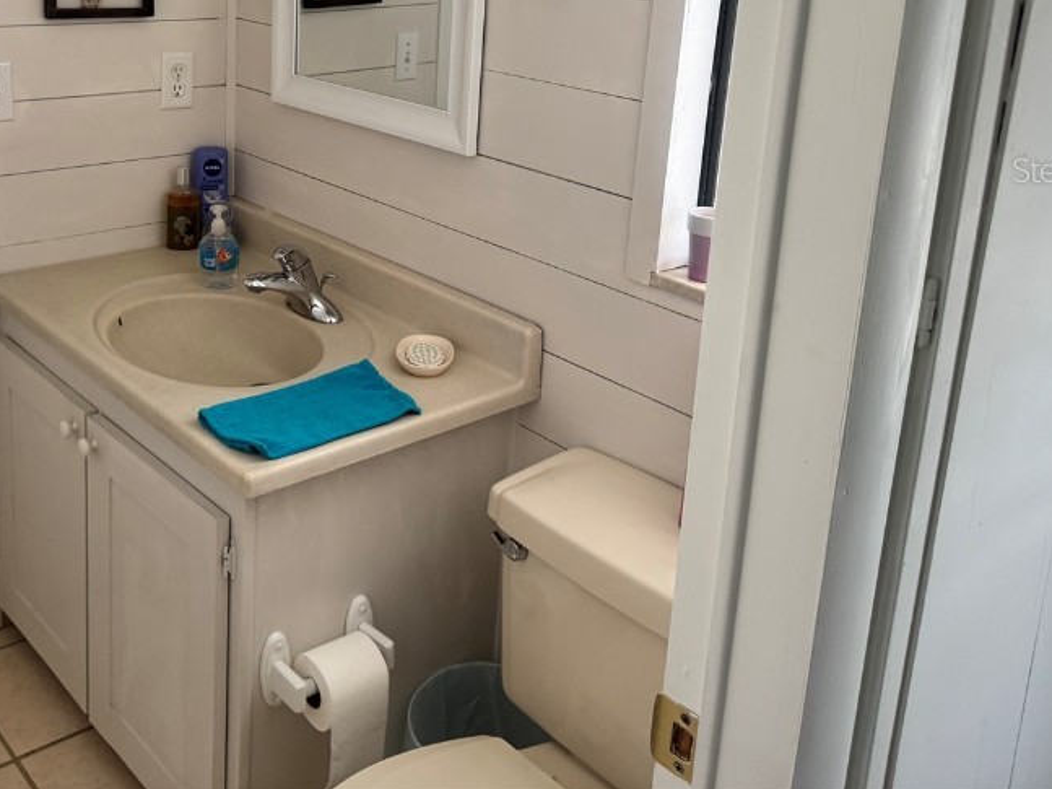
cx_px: 333
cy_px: 169
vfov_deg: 36.5
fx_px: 1155
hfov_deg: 48.0
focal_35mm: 38
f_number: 1.78
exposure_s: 1/60
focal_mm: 6.76
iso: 200
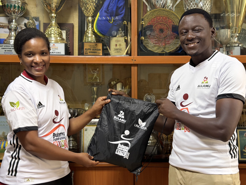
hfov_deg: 39.7
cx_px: 123
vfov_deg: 30.3
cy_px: 92
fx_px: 341
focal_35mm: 48
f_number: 1.8
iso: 500
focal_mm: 6.8
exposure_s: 1/36
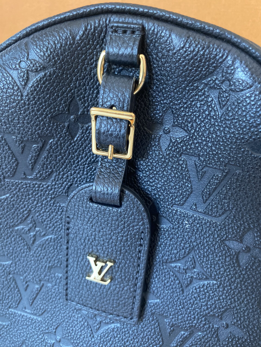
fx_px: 261
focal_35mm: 26
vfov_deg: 67.3
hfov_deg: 53.1
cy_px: 174
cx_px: 130
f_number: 1.8
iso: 320
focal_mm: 4.25
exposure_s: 1/60
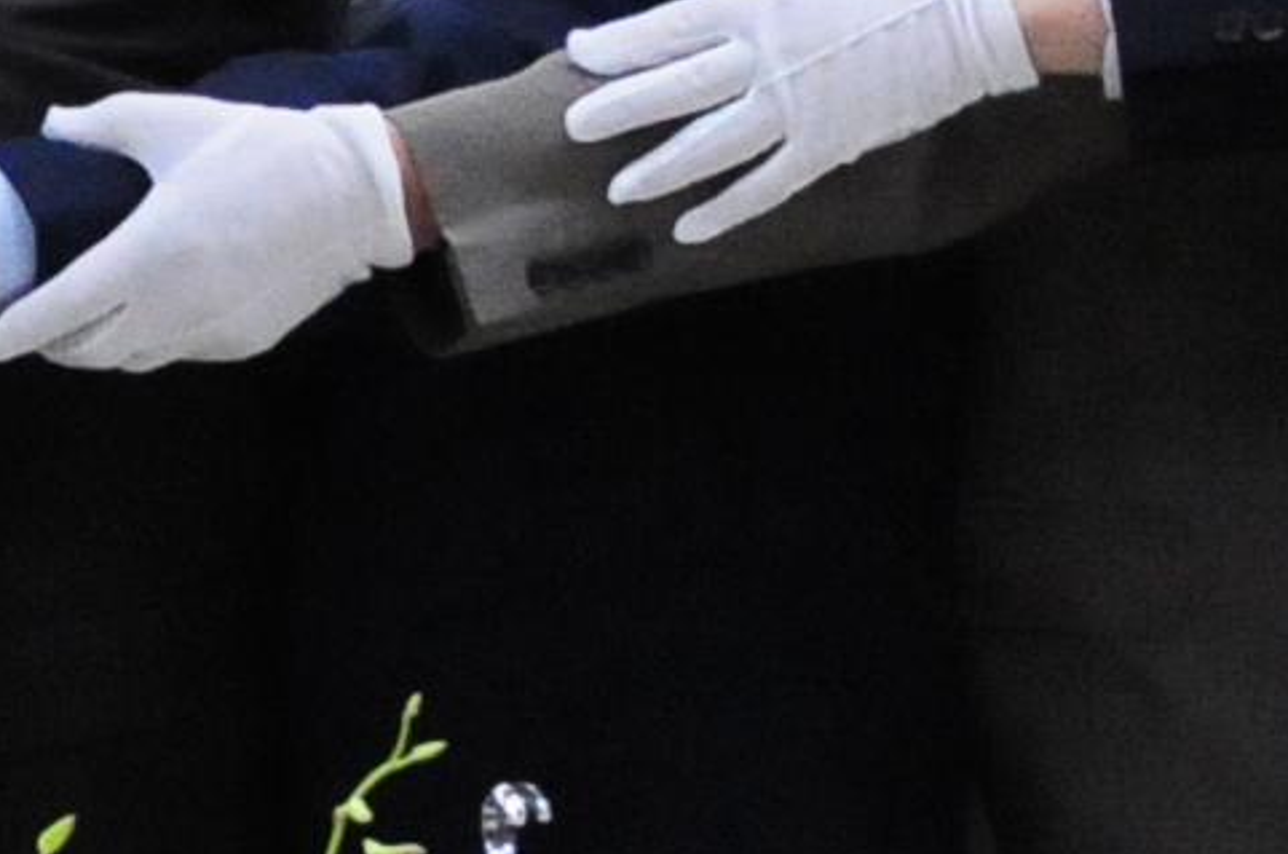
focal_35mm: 281
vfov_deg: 4.8
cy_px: -514
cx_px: -1232
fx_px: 10037
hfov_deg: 7.1
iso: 3200
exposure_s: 1/320
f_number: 4
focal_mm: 28
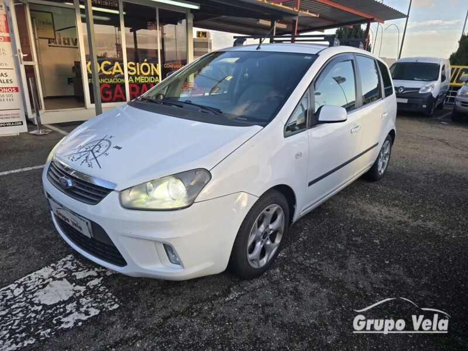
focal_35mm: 23
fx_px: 311
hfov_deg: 73.9
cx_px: 234
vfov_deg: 58.9
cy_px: 176
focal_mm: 6.3
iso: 12
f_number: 1.7
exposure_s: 1/101
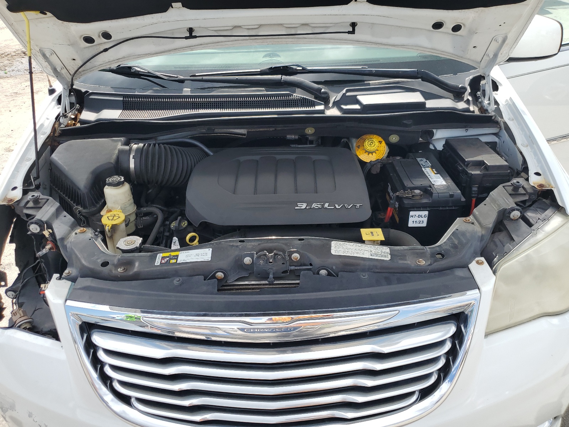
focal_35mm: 26
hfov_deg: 67.3
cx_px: 284
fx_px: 427
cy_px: 214
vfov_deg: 53.1
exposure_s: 1/1429
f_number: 1.5
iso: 50
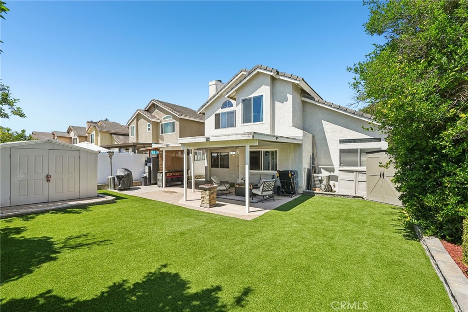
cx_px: 234
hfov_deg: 96.8
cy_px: 156
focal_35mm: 16
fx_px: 208
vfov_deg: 73.7
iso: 400
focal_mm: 16
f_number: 8
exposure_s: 1/1000
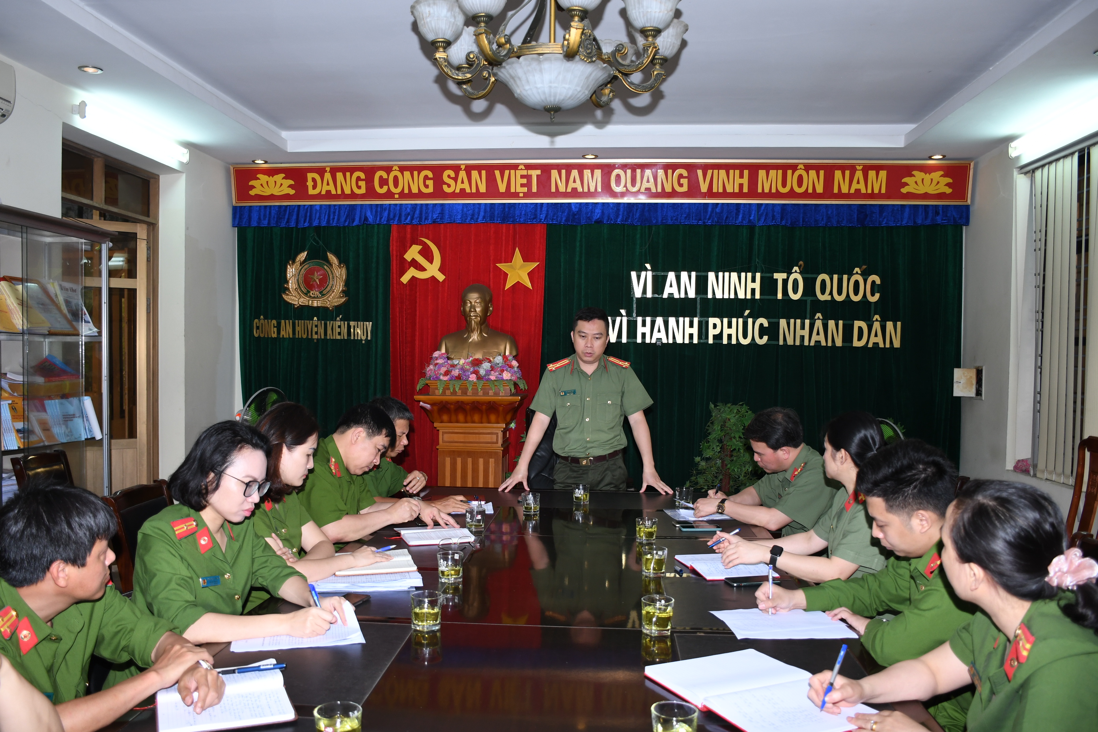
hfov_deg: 61.9
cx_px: 549
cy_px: 366
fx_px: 915
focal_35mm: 30
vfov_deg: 43.6
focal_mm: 20
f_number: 4
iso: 400
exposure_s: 1/200
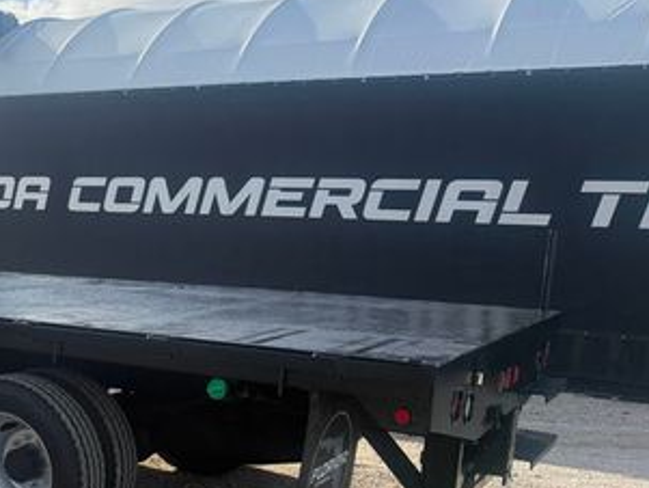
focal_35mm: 51
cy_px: 397
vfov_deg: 27.9
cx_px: -37
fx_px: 957
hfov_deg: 33.4
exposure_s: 1/5319
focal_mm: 6.76
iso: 100
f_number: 1.78
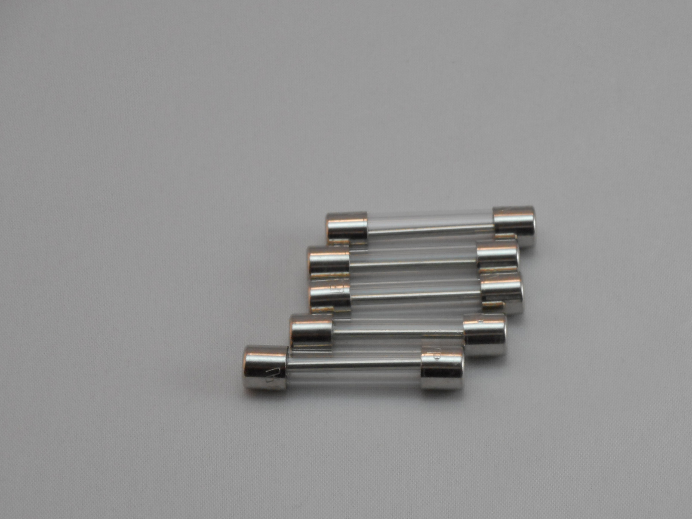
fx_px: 2879
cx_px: 420
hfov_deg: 13.7
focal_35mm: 144
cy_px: 351
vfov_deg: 10.3
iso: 320
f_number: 5.8
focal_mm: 18.2
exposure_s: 1/60
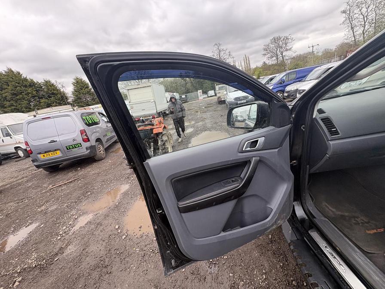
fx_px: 156
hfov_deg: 102.1
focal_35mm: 14
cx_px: 192
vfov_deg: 85.7
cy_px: 144
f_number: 2.2
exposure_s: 1/277
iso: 64
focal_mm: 2.22
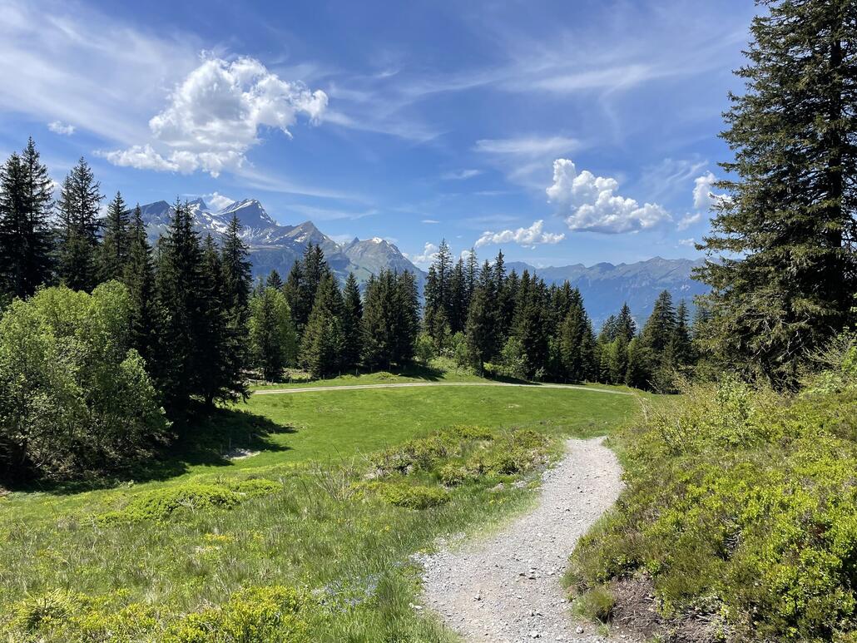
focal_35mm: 26
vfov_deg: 53.1
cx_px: 428
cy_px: 322
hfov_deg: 67.3
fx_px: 644
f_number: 1.6
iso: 32
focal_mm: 4.2
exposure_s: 1/4000
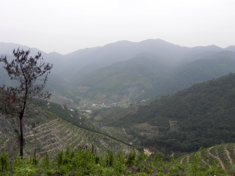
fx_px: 224
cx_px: 118
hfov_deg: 55.4
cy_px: 88
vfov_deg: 42.9
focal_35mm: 33
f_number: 2.8
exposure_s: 1/53.2
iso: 160
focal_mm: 5.9
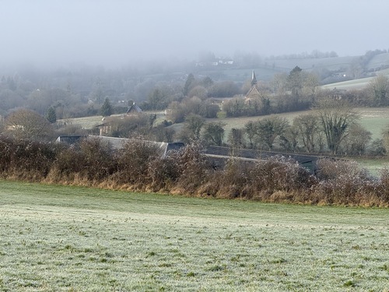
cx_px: 194
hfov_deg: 16.4
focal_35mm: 120
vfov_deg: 12.3
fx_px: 1349
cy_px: 146
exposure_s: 1/784
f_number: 2.8
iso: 50
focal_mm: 15.66
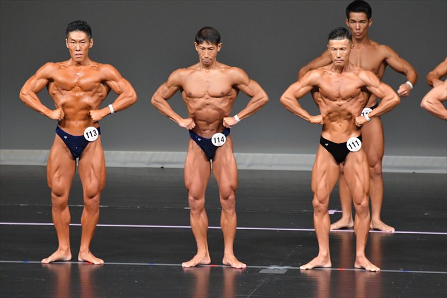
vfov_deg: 4.0
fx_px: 4282
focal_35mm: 345
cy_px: 149
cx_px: 224
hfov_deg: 6.0
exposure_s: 1/400
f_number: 5.6
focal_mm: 230
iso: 5000
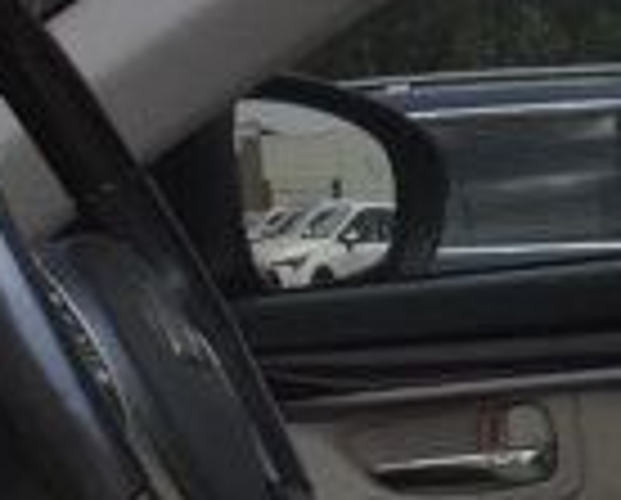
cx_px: 765
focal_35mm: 260
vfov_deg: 6.0
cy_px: 383
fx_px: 4797
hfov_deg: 7.3
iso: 2500
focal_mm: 25
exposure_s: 1/800
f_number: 13
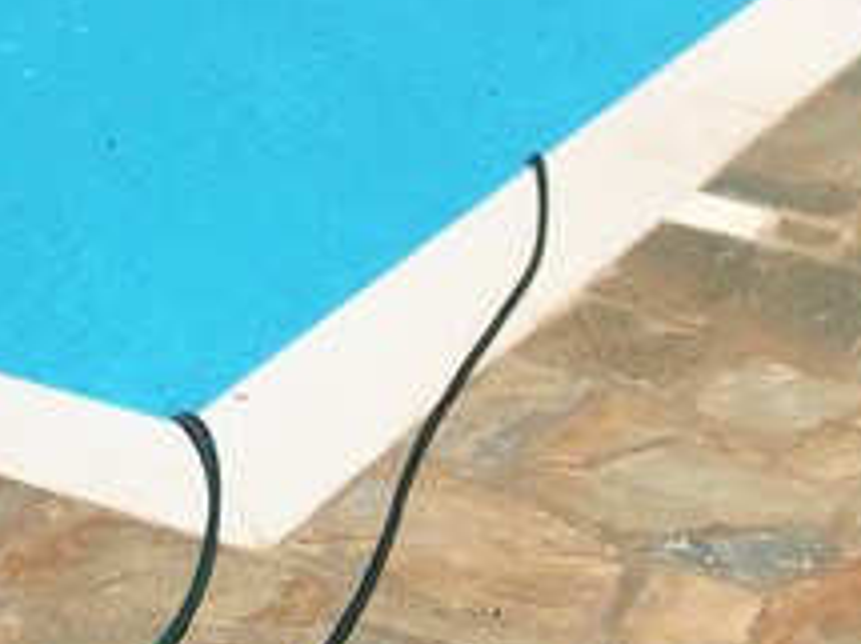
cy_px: -544
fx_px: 3431
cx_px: 152
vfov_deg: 10.1
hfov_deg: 14.2
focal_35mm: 138
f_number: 2.2
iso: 32
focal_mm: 4.15
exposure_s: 1/3597
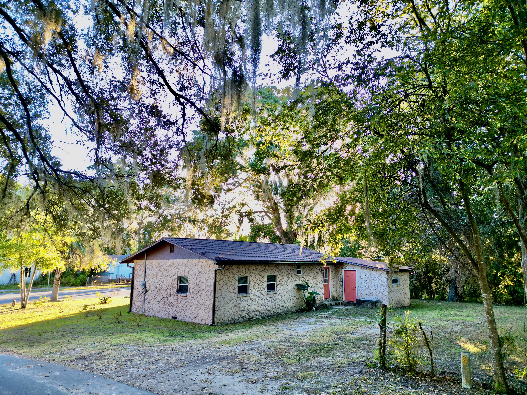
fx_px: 365
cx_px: 264
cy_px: 198
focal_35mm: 24
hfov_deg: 71.6
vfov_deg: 56.8
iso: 130
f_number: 1.7
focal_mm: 6.72
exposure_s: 1/120
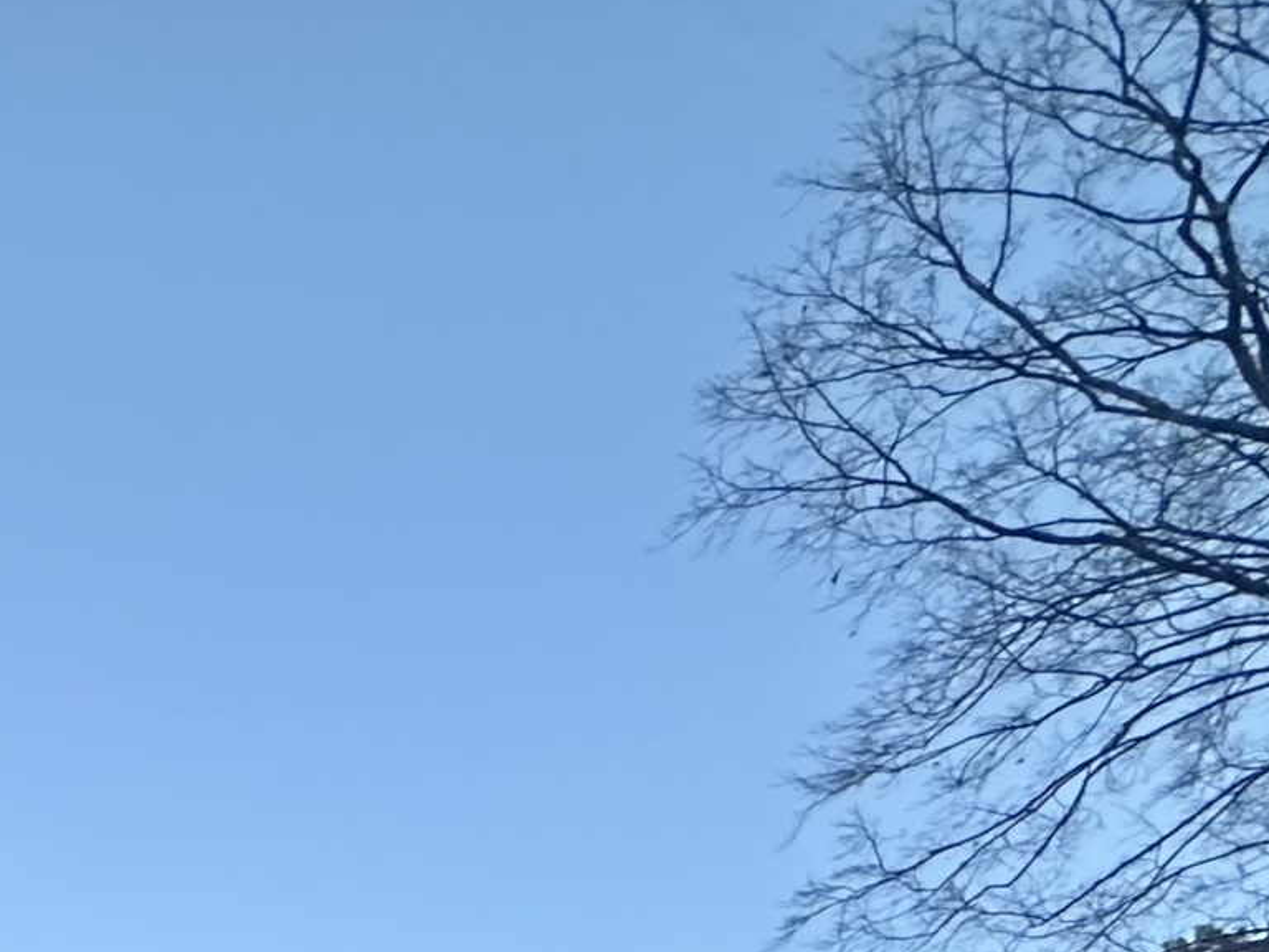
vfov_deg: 18.9
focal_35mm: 56
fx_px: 2053
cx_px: -780
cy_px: 1792
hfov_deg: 24.1
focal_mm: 2.22
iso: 320
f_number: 2.2
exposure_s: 1/71
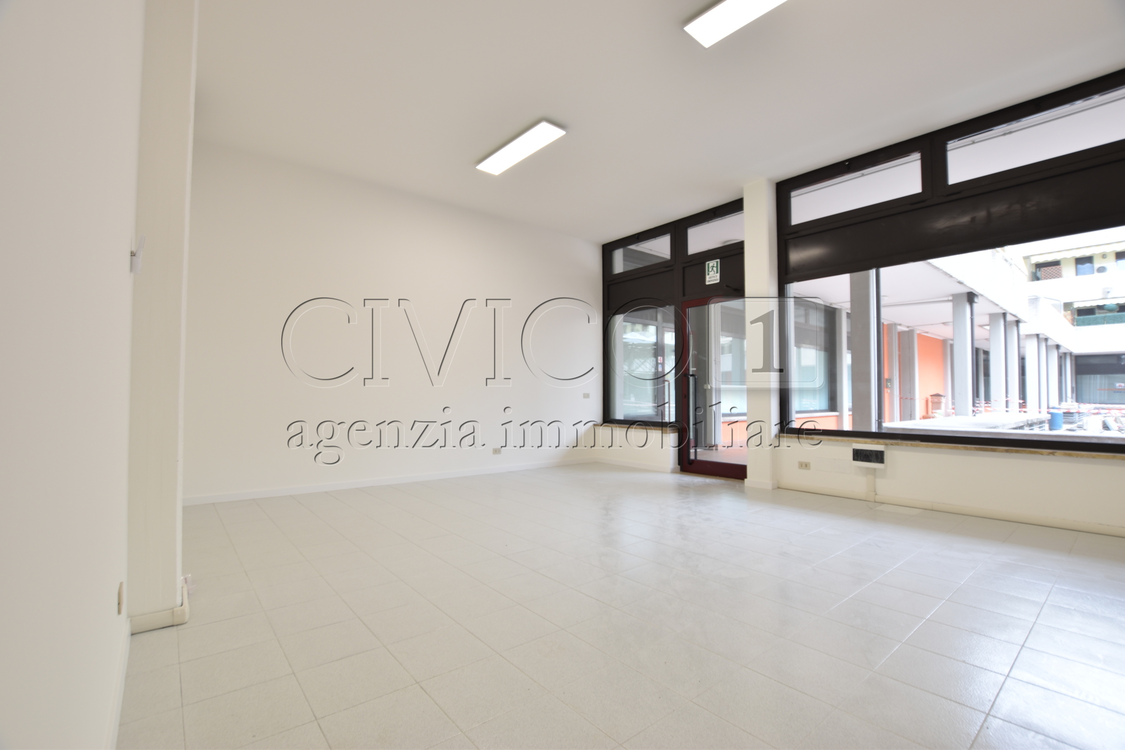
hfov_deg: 100.4
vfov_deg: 77.3
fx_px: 469
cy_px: 375
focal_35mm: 15
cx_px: 562
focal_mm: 10
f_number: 6.3
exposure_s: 1/8
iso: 100
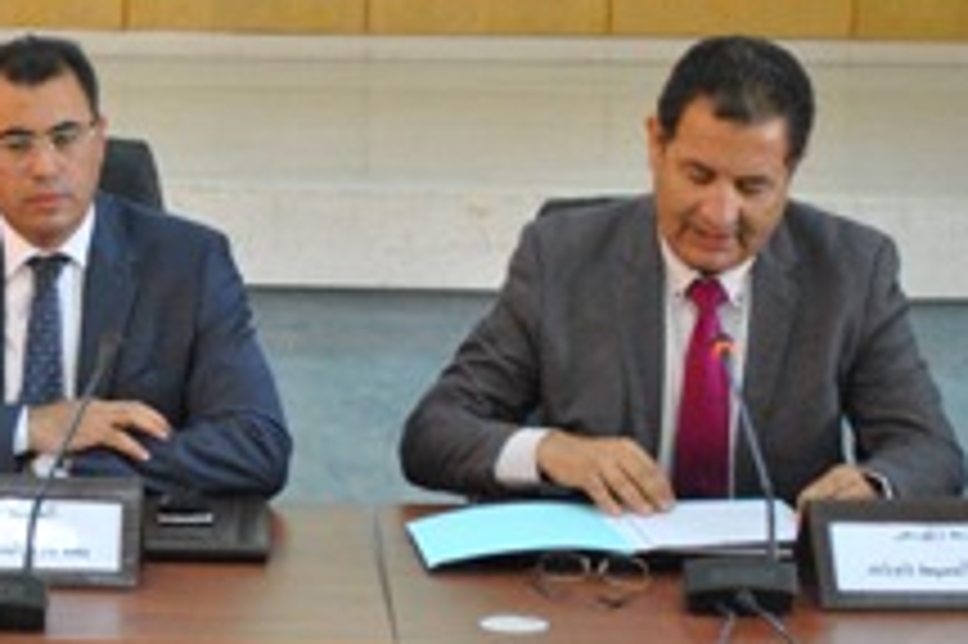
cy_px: 367
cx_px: 90
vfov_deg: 10.3
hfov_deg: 15.2
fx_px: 3573
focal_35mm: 133
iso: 1600
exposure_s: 1/20
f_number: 5
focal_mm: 38
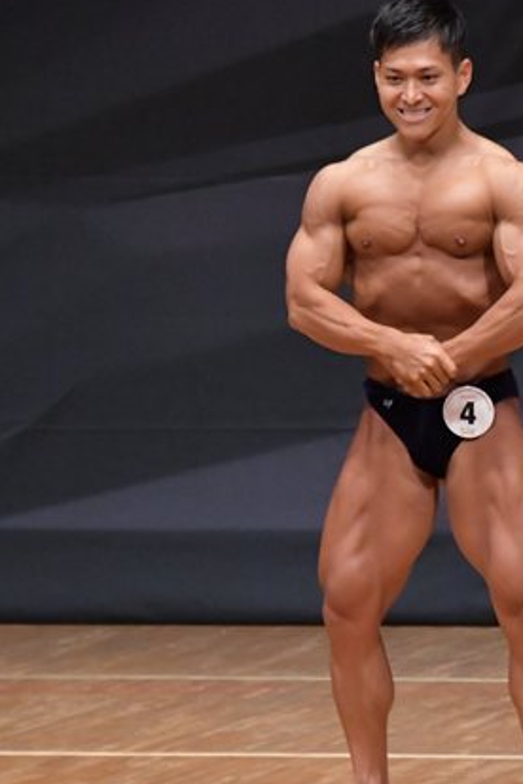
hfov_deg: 2.4
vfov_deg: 3.7
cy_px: 430
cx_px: 460
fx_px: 12246
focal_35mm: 562
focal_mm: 200
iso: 6400
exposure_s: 1/400
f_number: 5.6
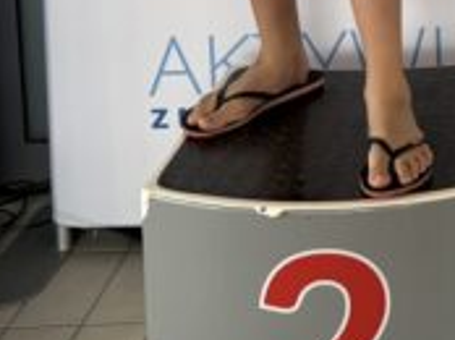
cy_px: -293
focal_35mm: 106
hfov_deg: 16.8
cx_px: 688
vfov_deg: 12.6
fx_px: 1391
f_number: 1.78
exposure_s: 1/100
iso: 160
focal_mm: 6.76
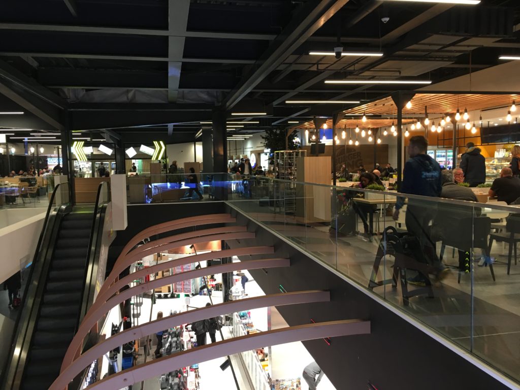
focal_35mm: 29
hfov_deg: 61.7
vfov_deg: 48.2
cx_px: 260
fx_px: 436
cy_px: 195
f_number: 2.2
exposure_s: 1/17
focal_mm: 4.15
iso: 64
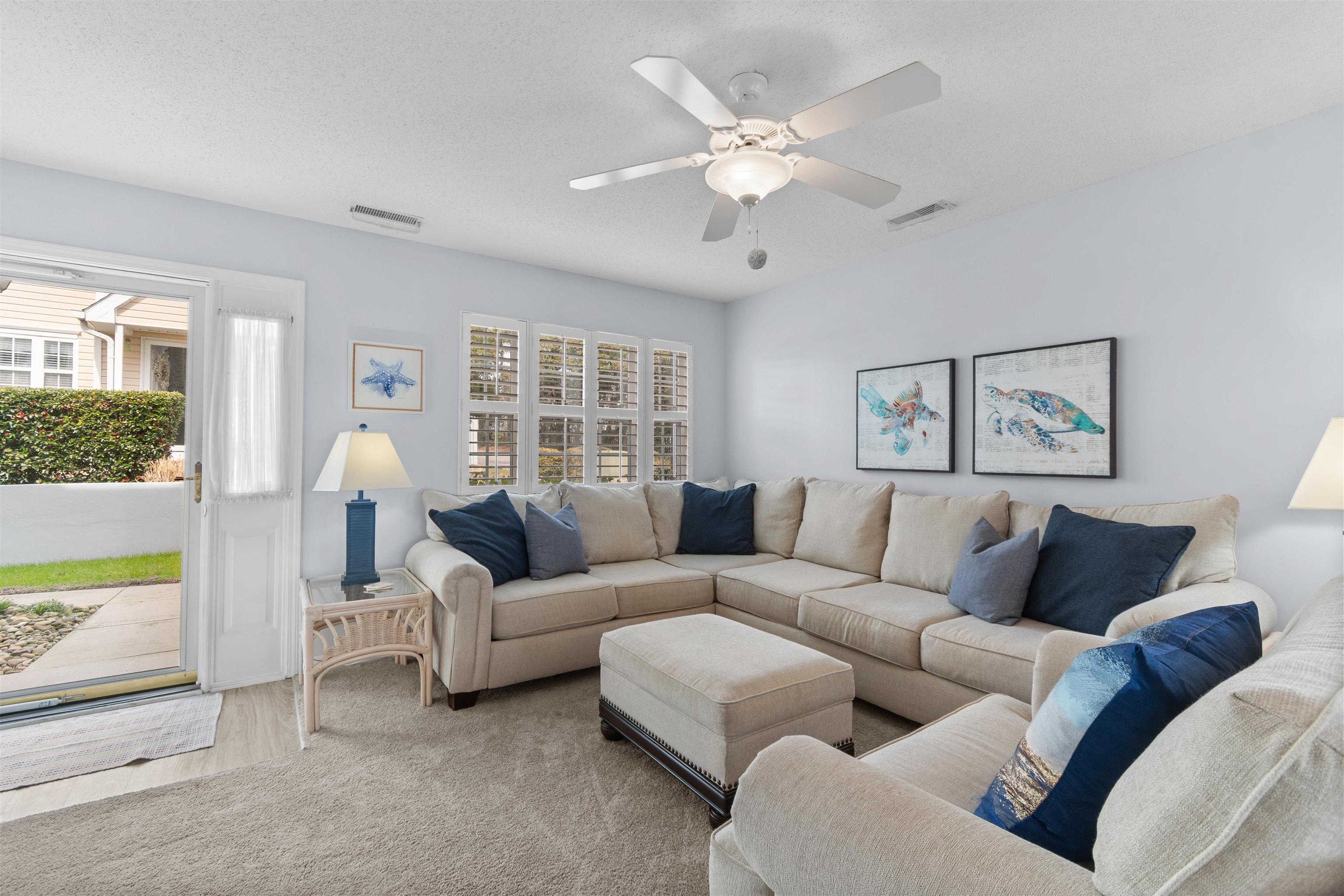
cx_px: 672
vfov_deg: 77.3
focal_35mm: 15
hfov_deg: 100.4
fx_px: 560
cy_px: 448
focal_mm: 10
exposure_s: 1/10
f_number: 4.5
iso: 100
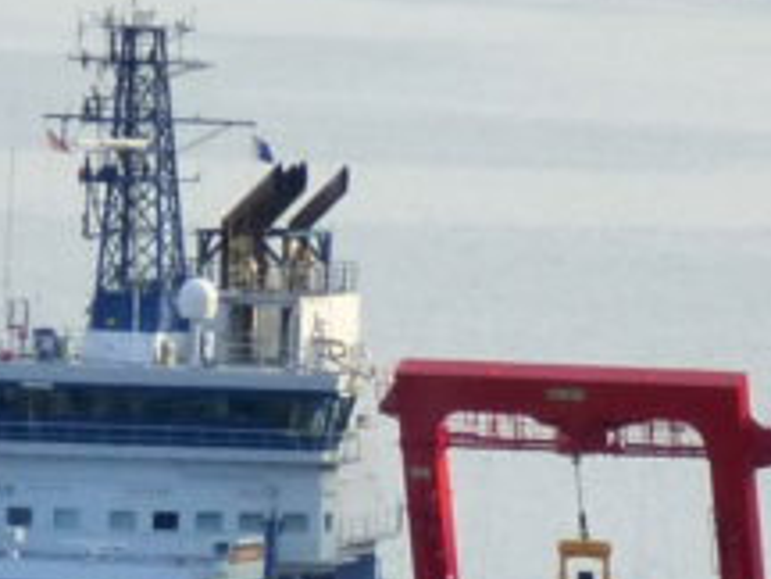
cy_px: 418
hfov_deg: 7.1
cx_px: 332
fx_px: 6236
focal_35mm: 280
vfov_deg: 5.3
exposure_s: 1/320
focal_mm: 15.56
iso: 160
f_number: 4.6
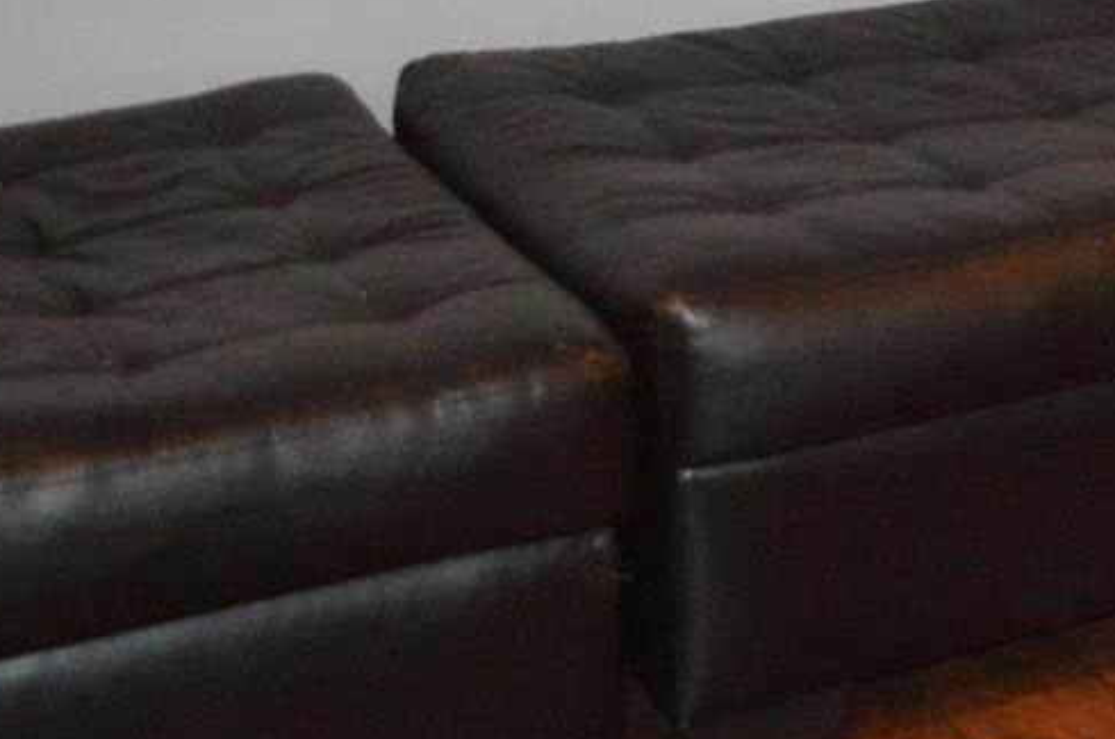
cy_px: -356
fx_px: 3030
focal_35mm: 98
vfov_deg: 13.2
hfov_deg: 18.3
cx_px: 1713
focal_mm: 20
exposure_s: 1/60
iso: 3200
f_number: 3.8
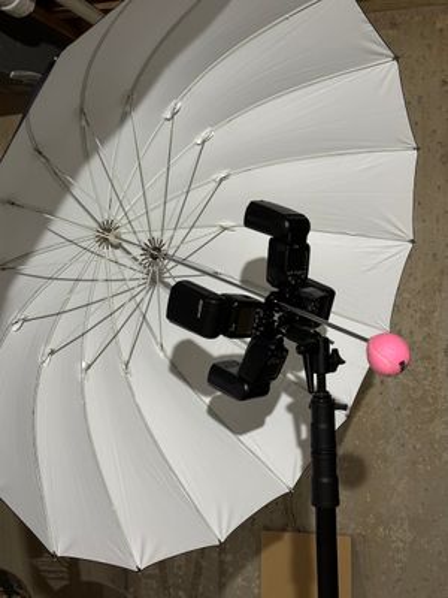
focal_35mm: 48
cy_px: 299
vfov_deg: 39.7
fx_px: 828
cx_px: 224
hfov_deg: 30.3
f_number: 1.78
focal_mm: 6.86
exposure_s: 1/30
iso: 640
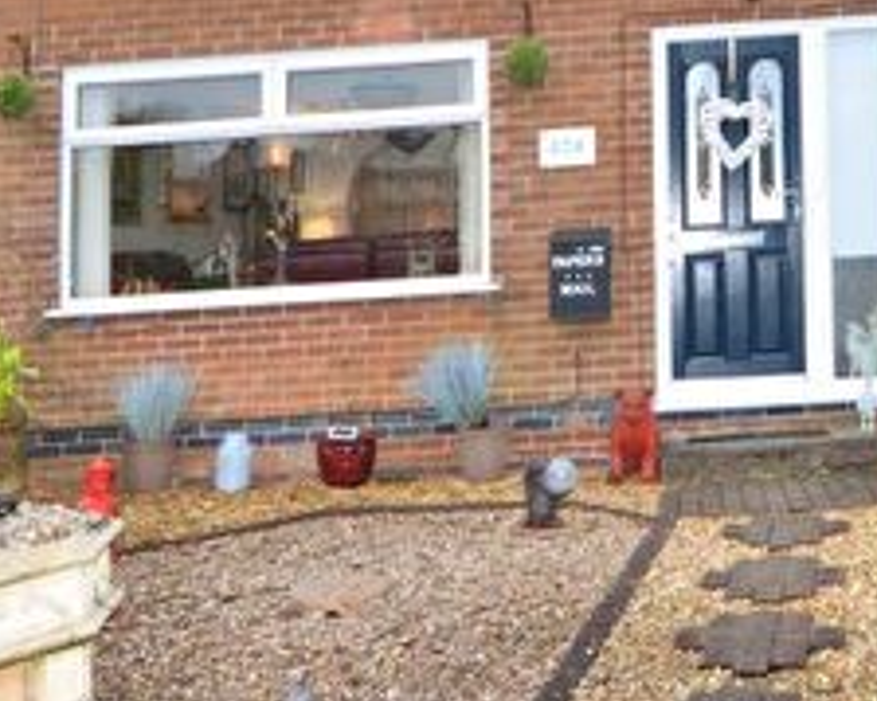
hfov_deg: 37.9
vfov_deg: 29.1
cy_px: -6
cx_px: 603
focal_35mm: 48
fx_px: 1257
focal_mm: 11
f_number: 4
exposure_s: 1/80
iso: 400
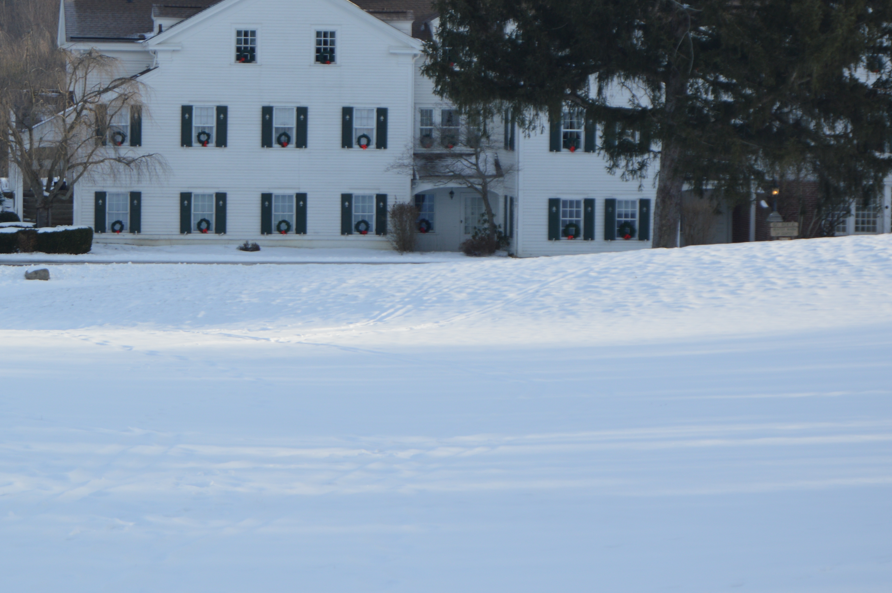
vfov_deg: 10.1
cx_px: 329
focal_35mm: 136
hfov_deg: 15.1
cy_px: 120
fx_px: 3363
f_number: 7.1
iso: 100
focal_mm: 55
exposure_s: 1/200
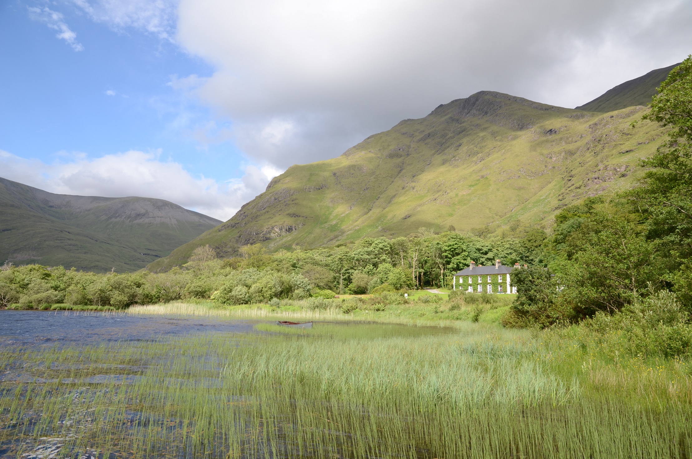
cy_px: 230
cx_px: 346
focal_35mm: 24
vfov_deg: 52.9
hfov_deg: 73.9
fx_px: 460
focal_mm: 16
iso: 125
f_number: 8
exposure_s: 1/250
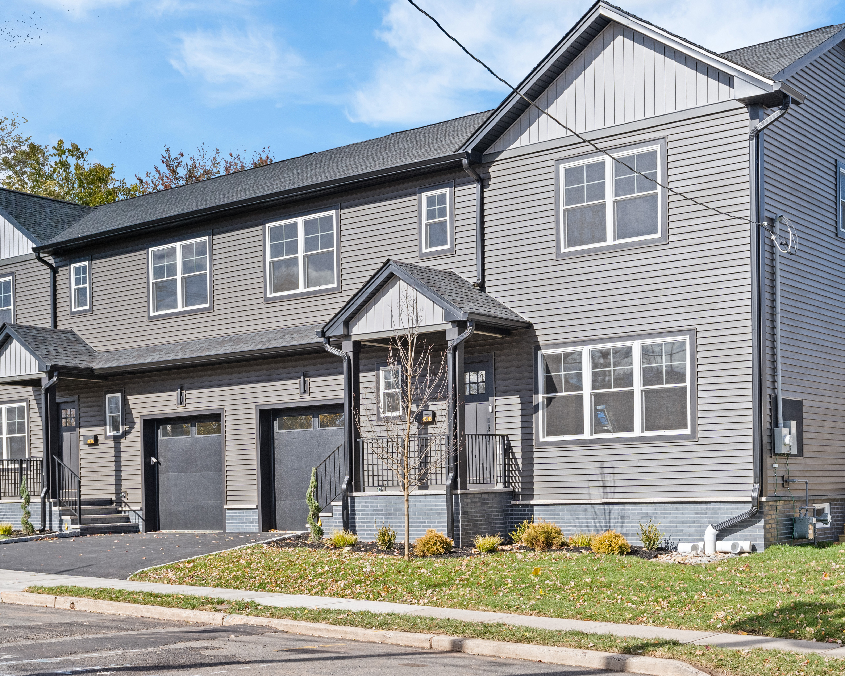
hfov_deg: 38.0
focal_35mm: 49
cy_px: 337
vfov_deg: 30.8
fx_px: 1225
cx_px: 422
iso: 800
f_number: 8
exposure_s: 1/400
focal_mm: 35
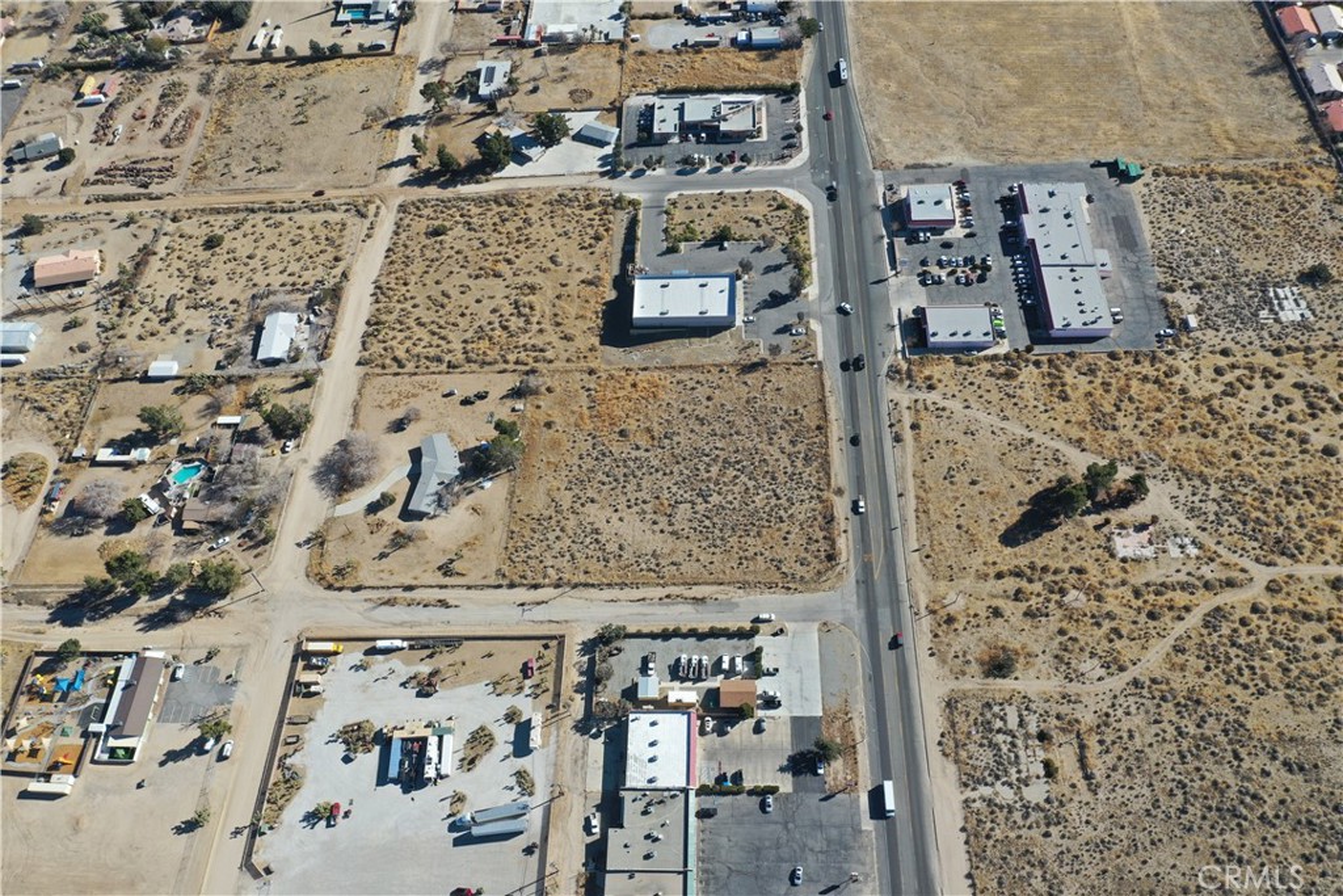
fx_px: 1045
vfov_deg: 46.4
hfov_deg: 65.5
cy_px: 448
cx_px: 672
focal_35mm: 28
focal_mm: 10.26
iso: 100
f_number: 5.6
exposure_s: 1/400
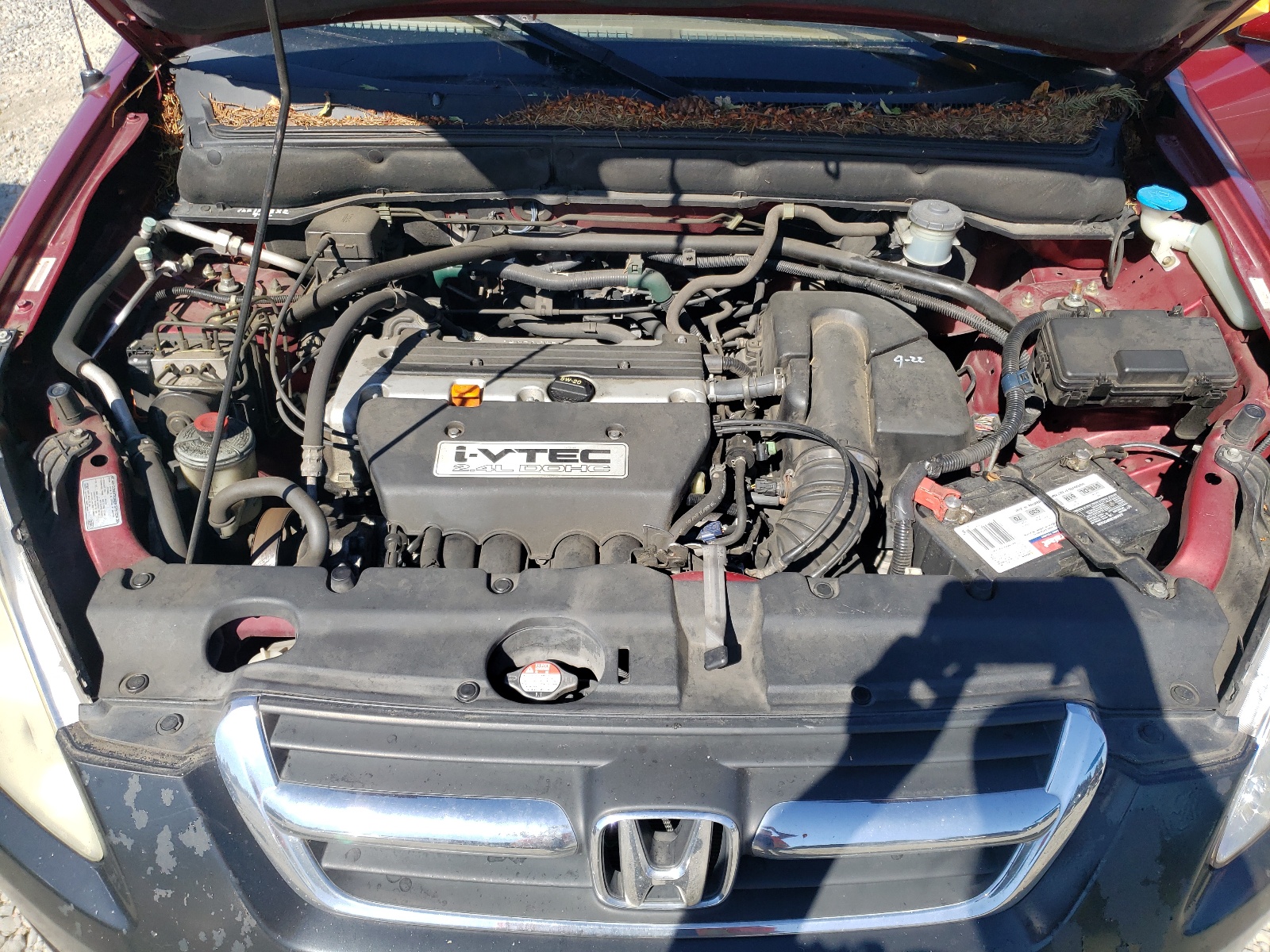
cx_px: 635
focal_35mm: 26
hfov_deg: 67.3
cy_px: 476
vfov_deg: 53.1
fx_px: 954
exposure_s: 1/1429
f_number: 1.5
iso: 50
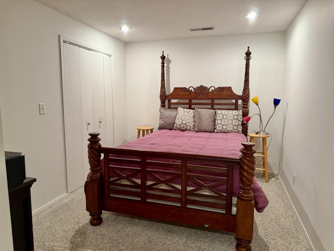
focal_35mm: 24
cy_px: 126
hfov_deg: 71.6
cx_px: 167
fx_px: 232
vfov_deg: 56.8
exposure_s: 1/60
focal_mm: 6.76
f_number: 1.78
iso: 320
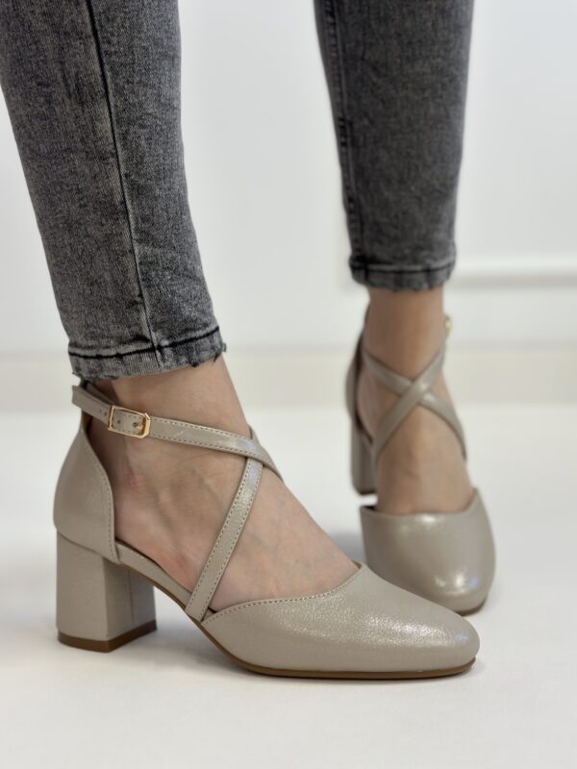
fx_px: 1067
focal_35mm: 48
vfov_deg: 39.7
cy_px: 384
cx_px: 288
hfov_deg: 30.3
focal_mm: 6.86
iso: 125
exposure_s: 1/100
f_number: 1.78
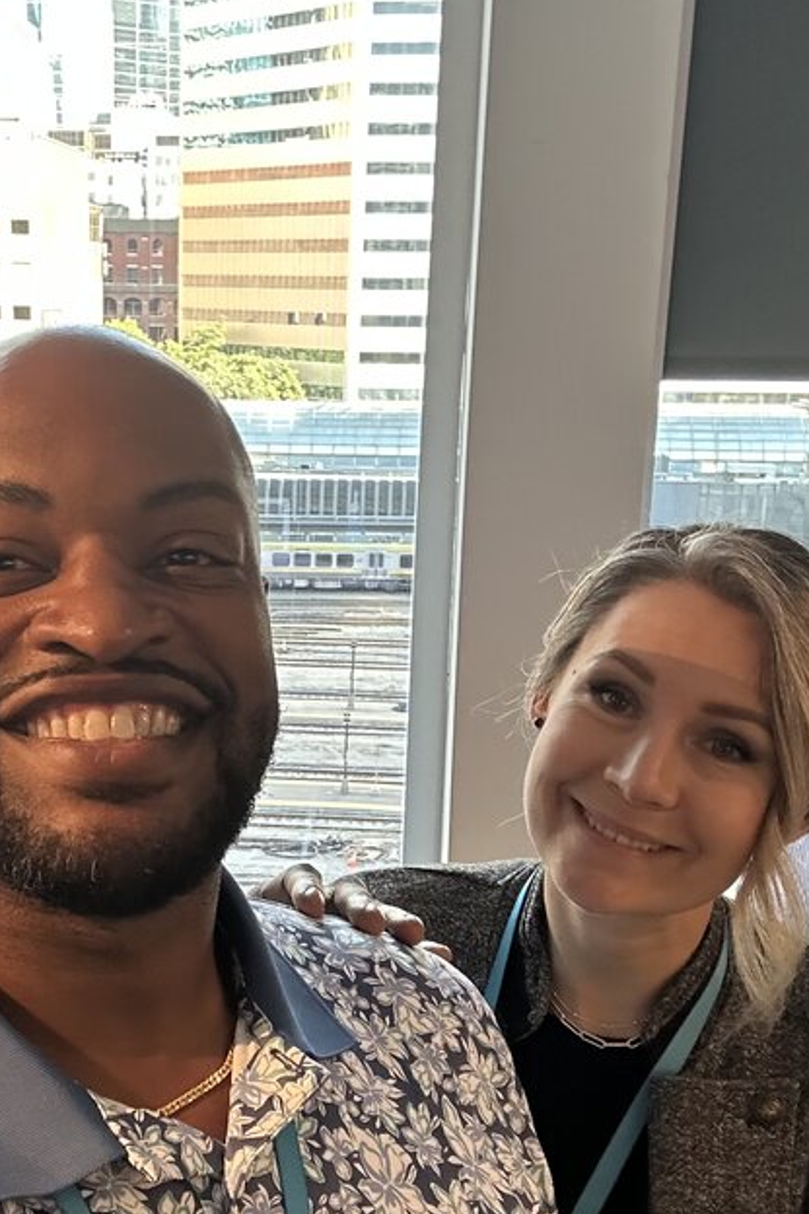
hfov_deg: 28.8
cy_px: 646
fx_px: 1550
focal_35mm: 46
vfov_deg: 42.7
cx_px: 212
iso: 200
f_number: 1.9
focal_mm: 2.69
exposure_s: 1/60
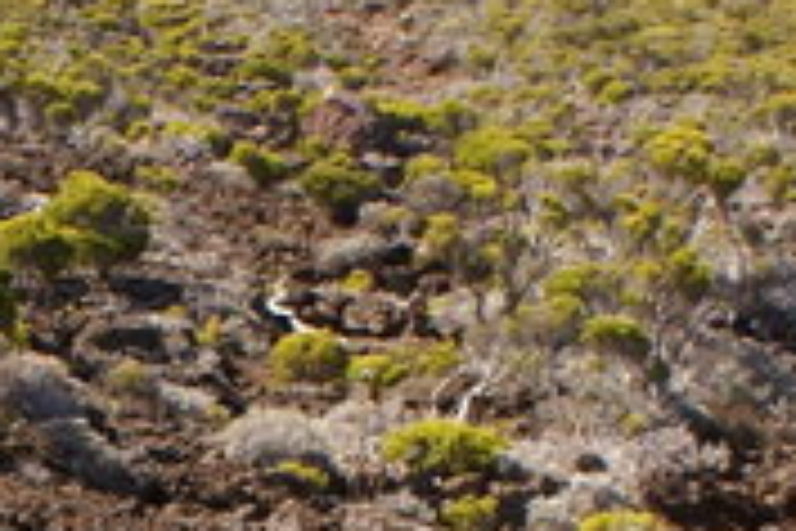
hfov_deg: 10.4
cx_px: -396
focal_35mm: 191
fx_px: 4223
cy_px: 839
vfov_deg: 7.1
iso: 100
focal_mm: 22
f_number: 9
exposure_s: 1/80
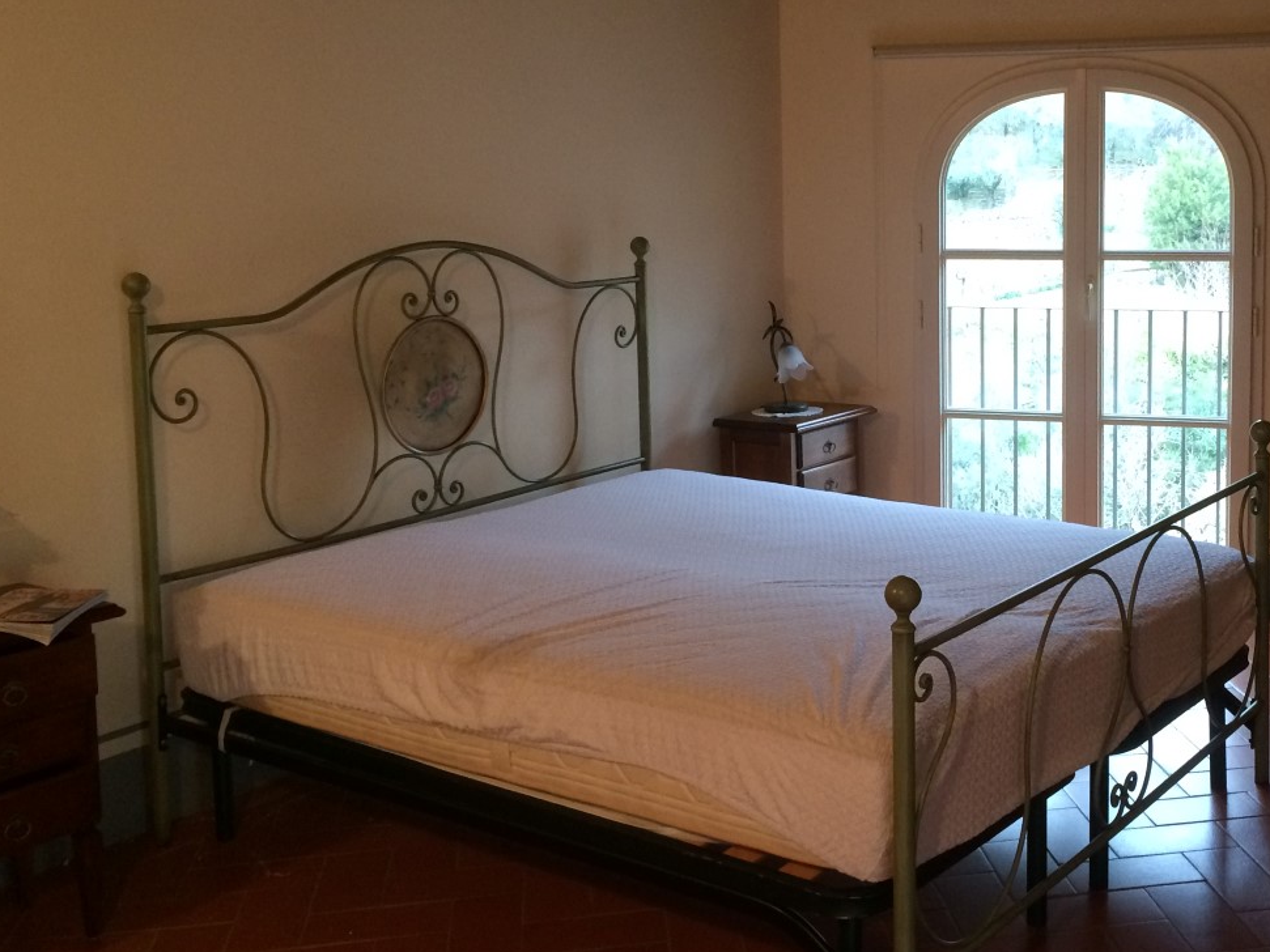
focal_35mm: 43
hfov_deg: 43.0
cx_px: 887
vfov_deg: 33.4
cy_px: 347
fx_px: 1577
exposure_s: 1/33
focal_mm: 4.15
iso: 200
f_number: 2.2
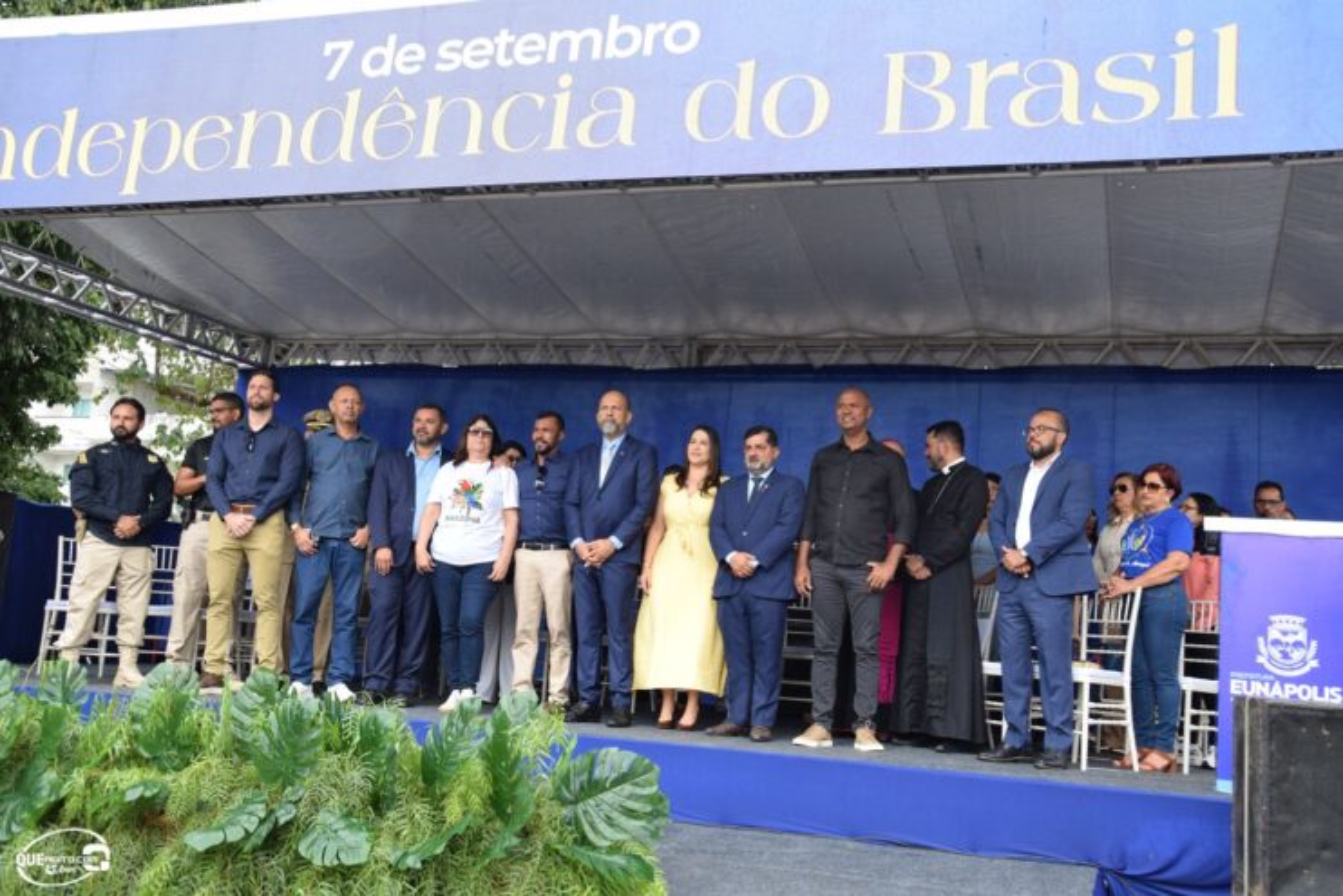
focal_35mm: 36
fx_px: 1343
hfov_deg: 53.1
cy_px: 448
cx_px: 672
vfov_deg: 36.9
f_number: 7.1
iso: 400
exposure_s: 1/200
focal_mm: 24
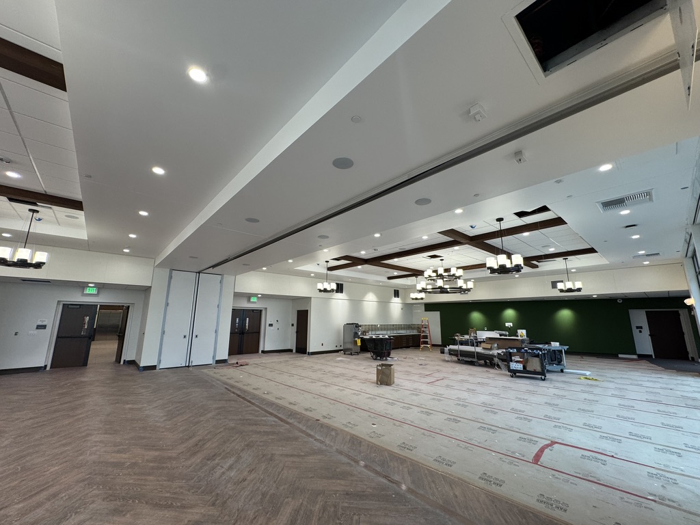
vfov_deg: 85.7
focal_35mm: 14
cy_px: 262
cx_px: 350
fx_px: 283
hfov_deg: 102.1
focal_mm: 2.22
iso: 160
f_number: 2.2
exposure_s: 1/120
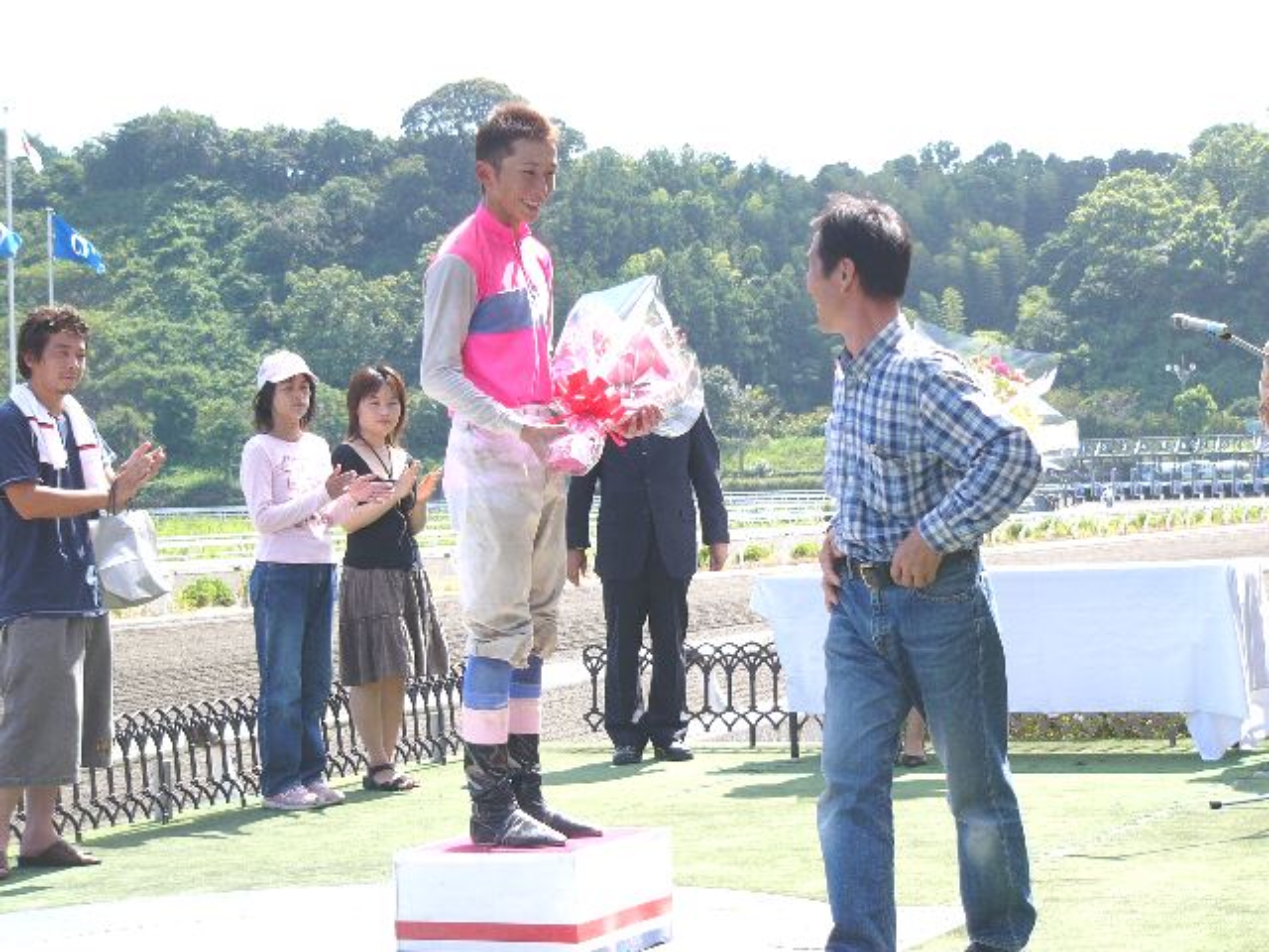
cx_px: 634
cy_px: 476
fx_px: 3226
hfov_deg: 22.3
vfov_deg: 16.8
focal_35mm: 88
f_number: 5.6
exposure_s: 1/320
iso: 50
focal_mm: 14.7
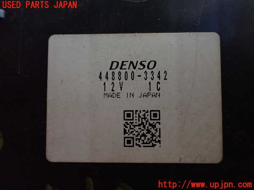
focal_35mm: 30
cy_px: 95
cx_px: 127
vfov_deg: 46.8
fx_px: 220
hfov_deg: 60.0
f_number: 2.3
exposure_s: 1/100
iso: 800
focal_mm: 5.4
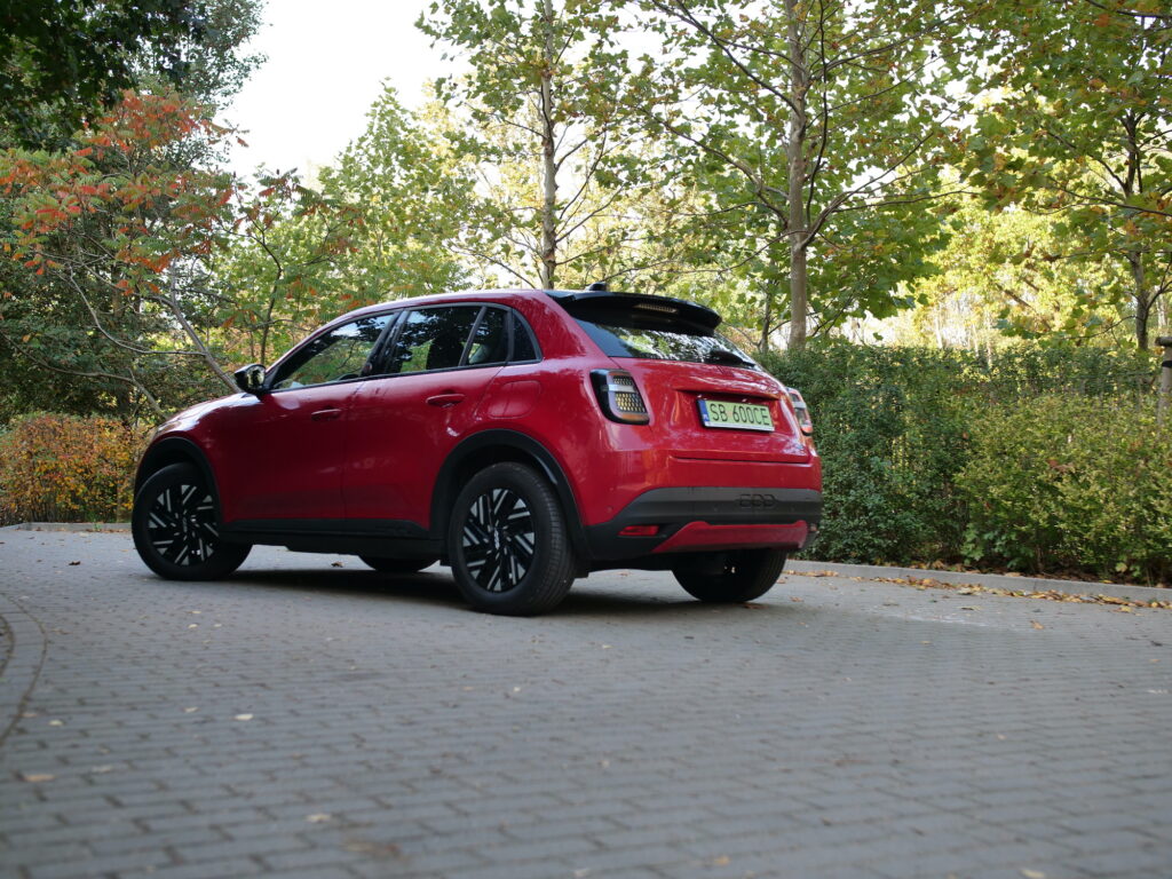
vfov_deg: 32.9
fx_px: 1490
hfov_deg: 42.9
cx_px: 586
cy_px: 440
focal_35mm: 44
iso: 200
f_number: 2.2
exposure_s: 1/400
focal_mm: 22
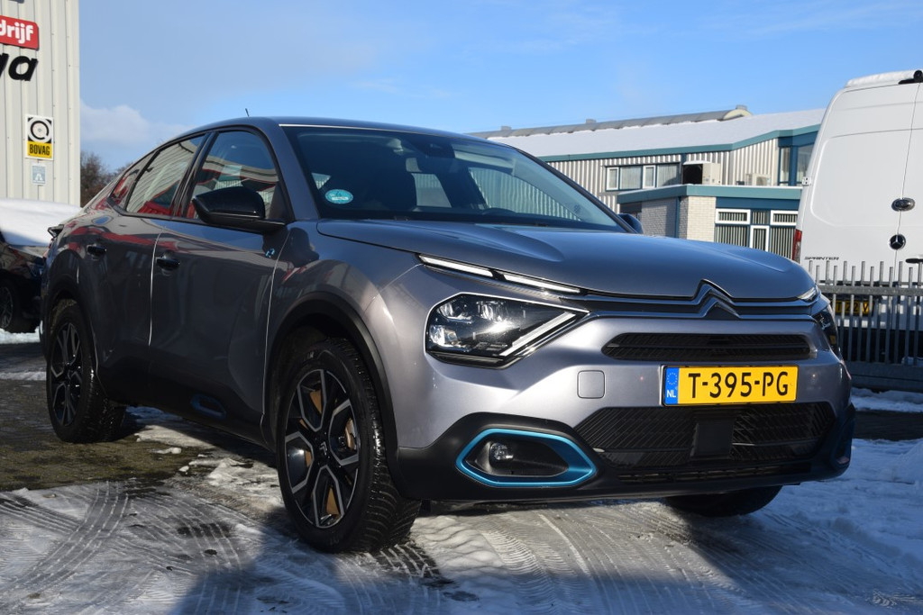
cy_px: 308
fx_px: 1231
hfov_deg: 41.1
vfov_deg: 28.1
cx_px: 462
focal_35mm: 48
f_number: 10
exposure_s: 1/400
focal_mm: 32
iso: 200
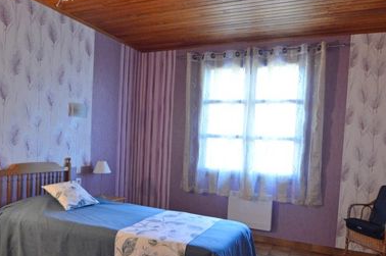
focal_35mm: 28
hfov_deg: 65.4
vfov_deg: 45.9
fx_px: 300
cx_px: 174
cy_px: 158
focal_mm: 10
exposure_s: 1/60
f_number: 3.5
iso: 1000
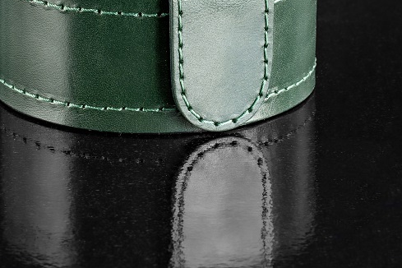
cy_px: -46
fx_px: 2233
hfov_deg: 10.3
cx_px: 150
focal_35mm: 200
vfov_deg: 6.8
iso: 100
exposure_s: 1
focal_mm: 85
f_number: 16
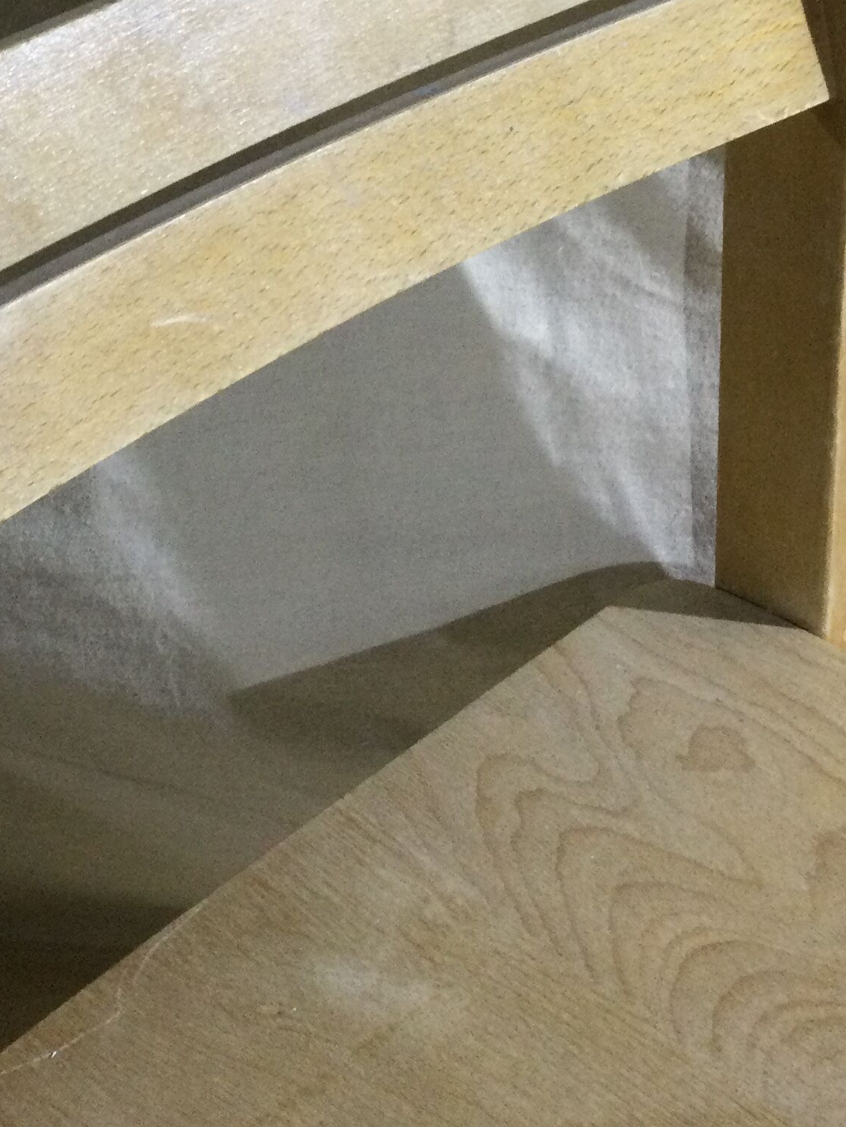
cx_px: 287
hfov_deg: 21.9
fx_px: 2183
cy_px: 294
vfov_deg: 28.6
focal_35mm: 67
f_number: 2.4
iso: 50
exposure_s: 1/33
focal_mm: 3.3
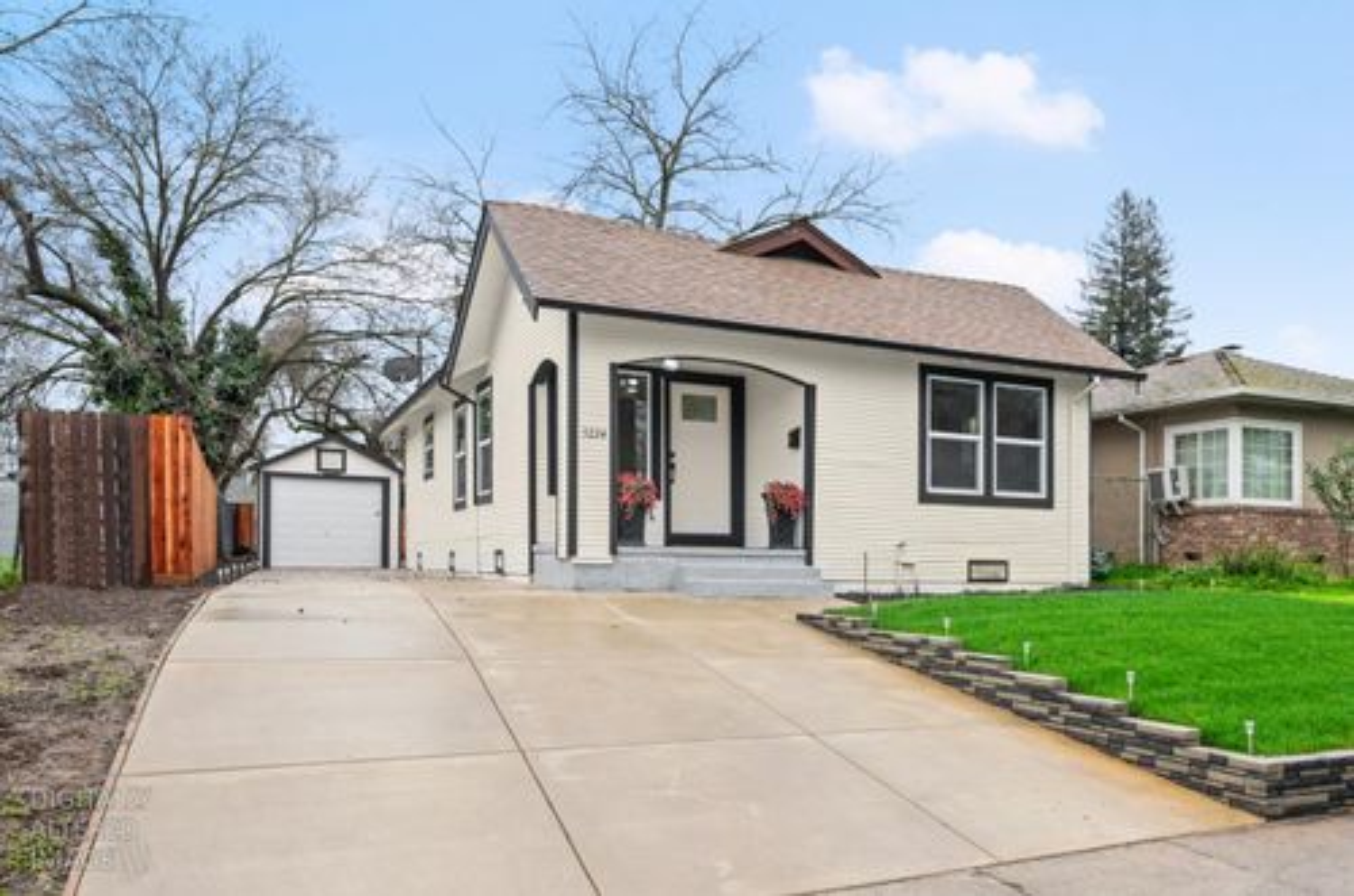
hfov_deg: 81.3
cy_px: 448
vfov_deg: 59.3
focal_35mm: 21
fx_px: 788
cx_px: 677
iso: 100
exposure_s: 1/13
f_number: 10
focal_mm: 21
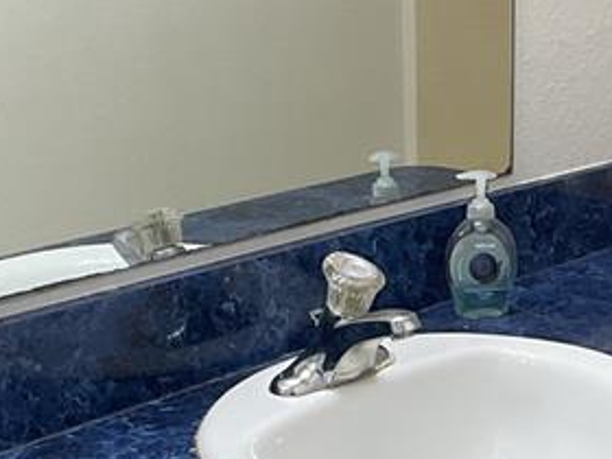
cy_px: 557
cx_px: 551
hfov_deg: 18.2
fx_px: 1874
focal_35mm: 106
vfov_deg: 13.6
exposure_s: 1/60
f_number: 1.8
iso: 50
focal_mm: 3
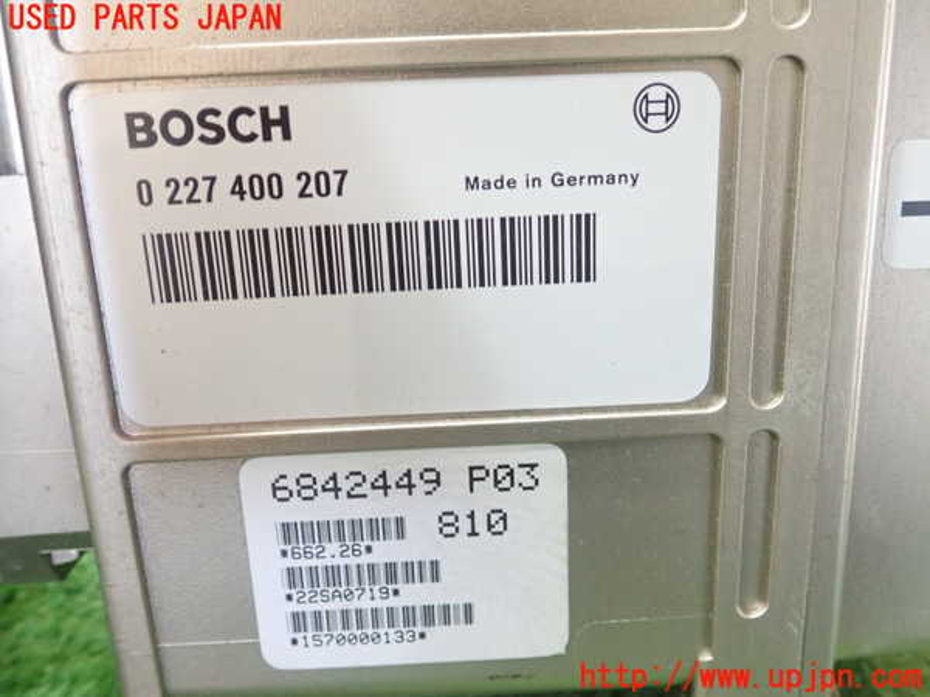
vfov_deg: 46.8
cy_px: 348
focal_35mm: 30
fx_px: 806
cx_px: 465
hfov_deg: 60.0
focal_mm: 5.5
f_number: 2.3
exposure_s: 1/125
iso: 640
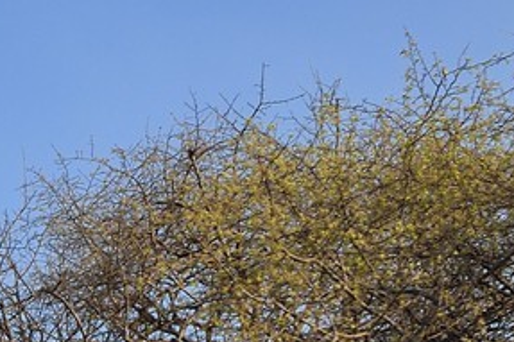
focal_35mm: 212
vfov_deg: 6.2
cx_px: -885
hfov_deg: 8.5
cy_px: 752
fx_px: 3025
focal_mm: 38
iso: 200
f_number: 9
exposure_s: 1/400
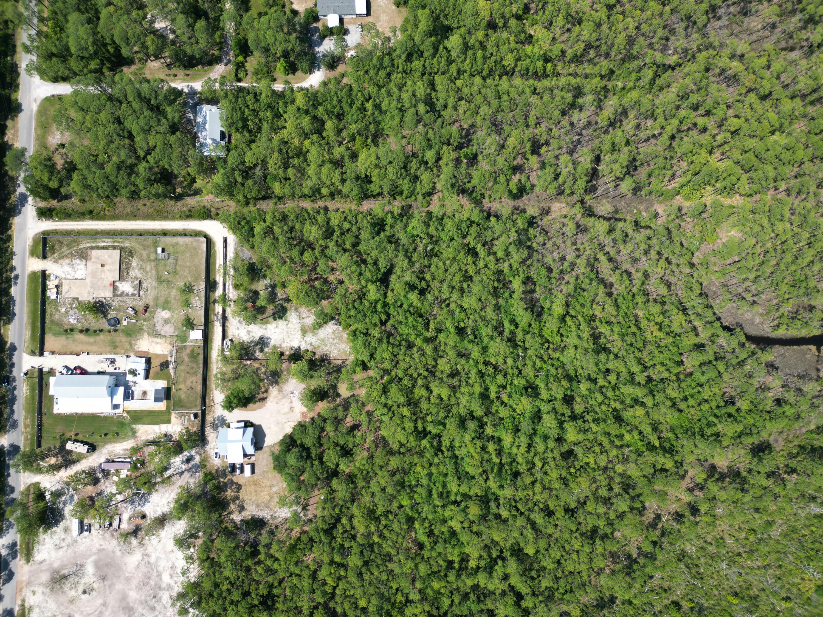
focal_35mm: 24
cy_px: 308
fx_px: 571
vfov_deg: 56.8
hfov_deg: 71.6
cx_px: 412
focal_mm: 6.72
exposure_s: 1/2000
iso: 130
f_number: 1.7
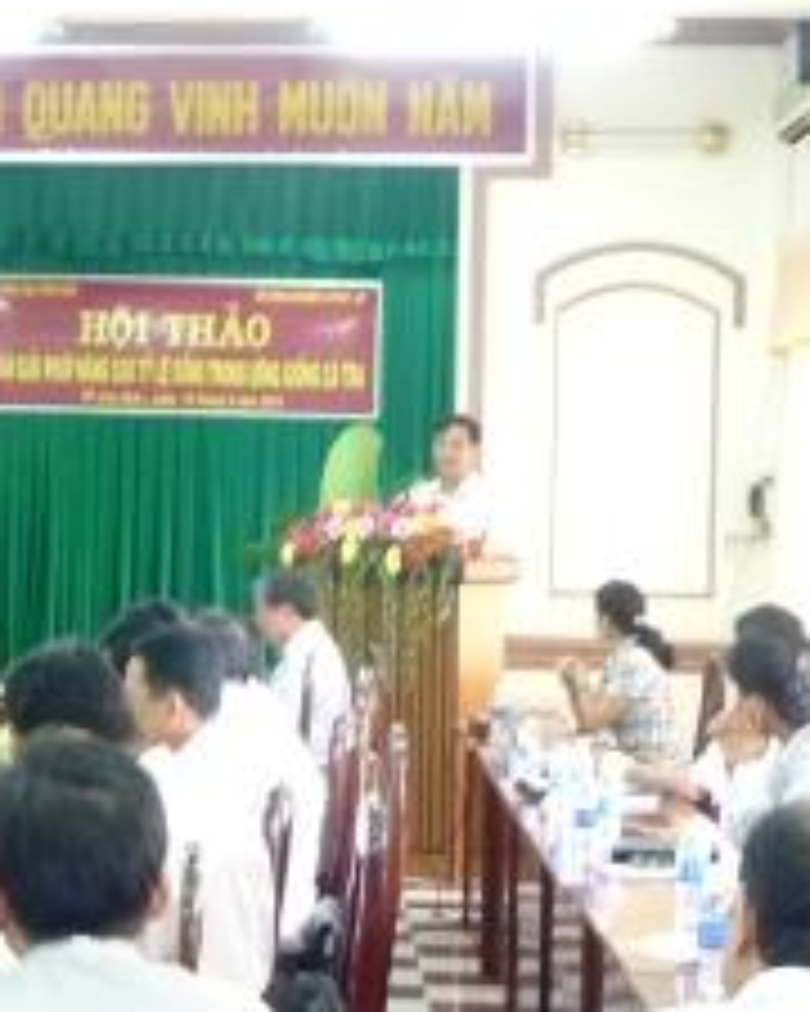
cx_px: -45
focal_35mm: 97
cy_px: 549
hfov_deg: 15.5
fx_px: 2907
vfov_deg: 19.8
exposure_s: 1/10
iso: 400
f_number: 3.4
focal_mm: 5
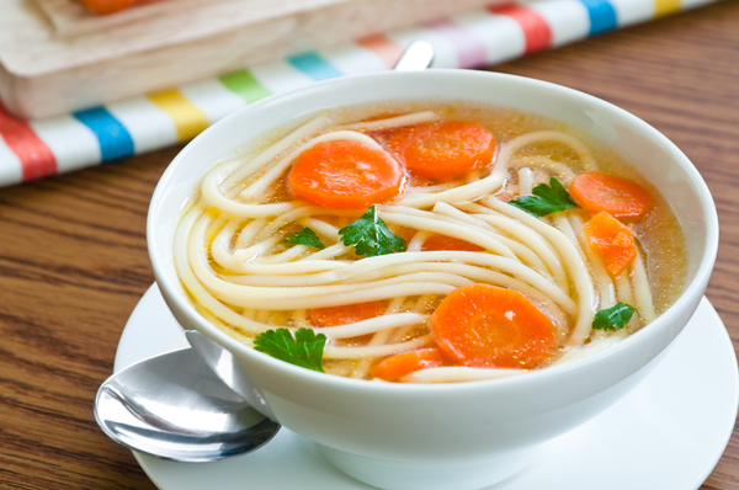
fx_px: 2613
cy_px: 245
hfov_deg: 16.1
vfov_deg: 10.7
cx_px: 370
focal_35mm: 128
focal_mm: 85
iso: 100
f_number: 9
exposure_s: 1/1.67
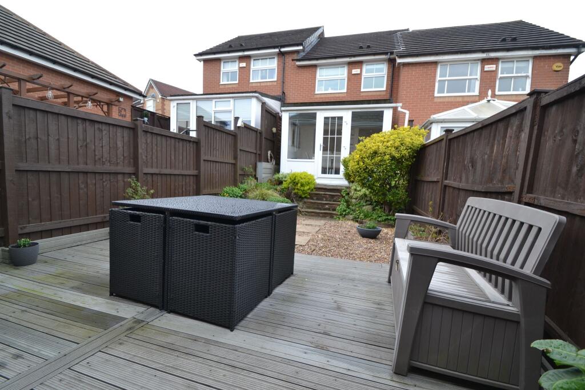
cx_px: 292
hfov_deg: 100.4
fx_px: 244
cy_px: 195
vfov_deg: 77.3
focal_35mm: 15
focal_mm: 10
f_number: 5.6
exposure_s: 1/125
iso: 160
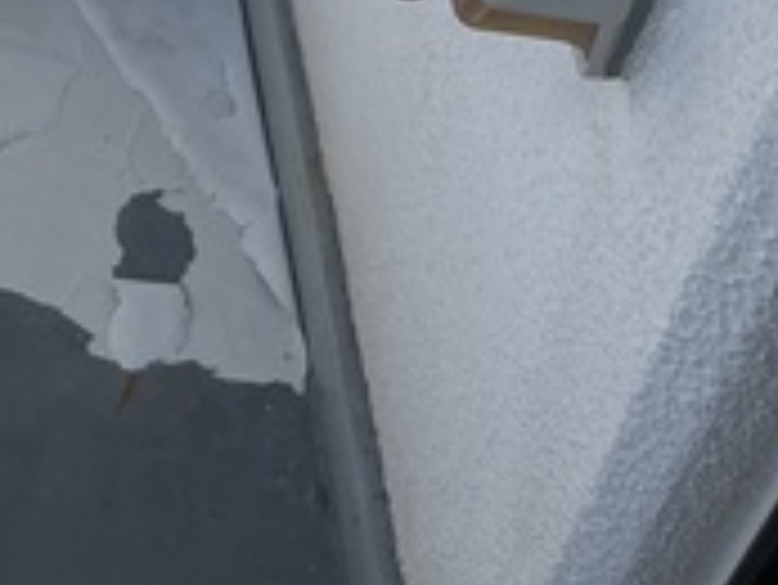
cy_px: -497
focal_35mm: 105
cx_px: -103
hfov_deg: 18.0
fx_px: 2362
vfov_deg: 12.7
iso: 50
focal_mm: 5.96
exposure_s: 1/5348
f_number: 1.6
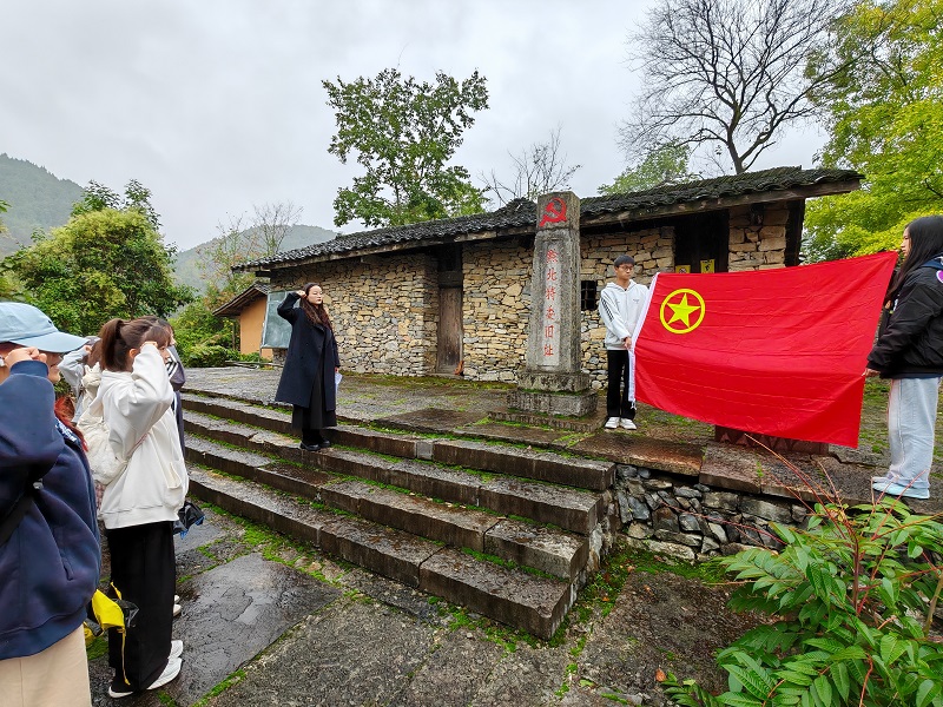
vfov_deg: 78.1
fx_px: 436
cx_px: 472
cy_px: 354
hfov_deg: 94.5
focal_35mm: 16
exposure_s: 1/370
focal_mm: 1.96
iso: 50
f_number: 2.2
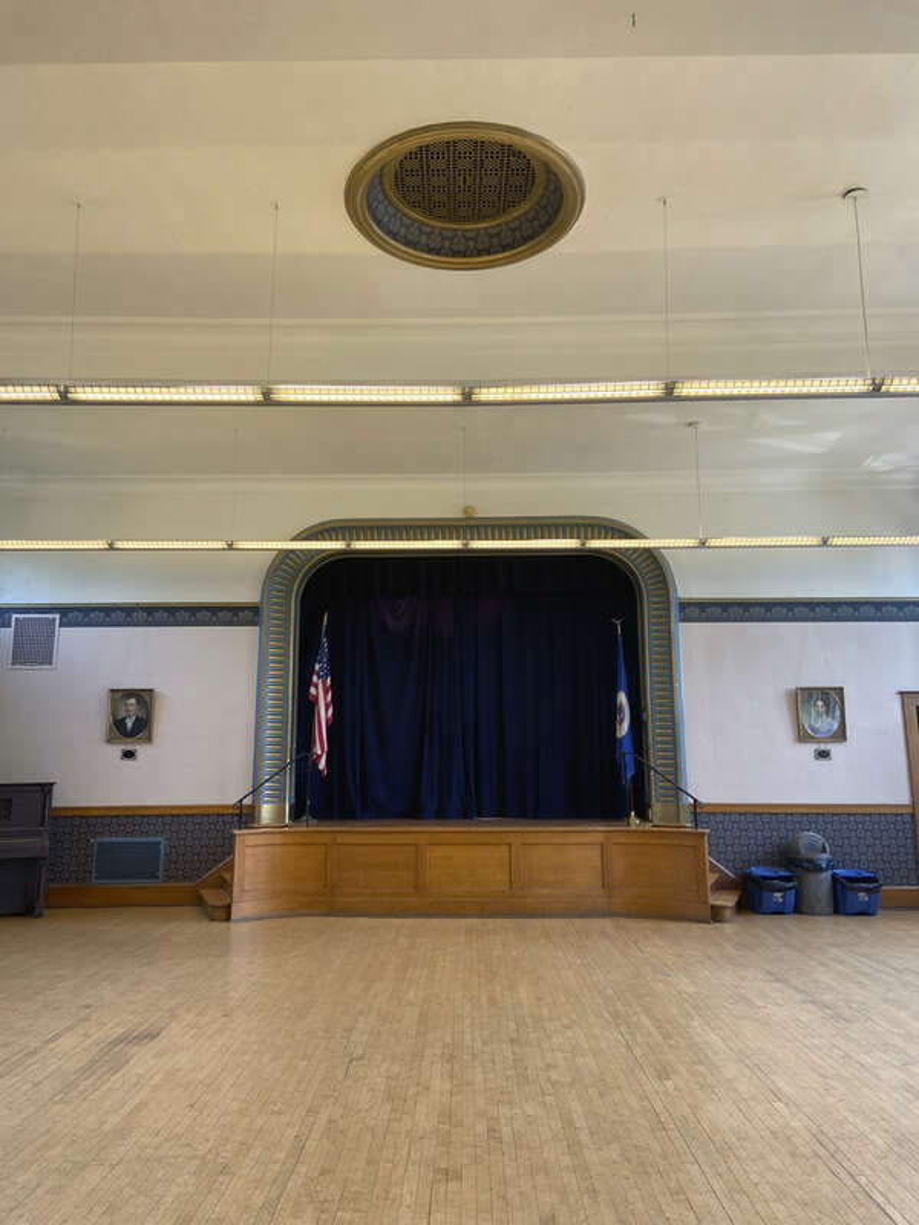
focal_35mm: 26
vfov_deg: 67.3
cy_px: 612
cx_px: 460
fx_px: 920
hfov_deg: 53.1
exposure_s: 1/122
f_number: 1.8
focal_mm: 4.25
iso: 100
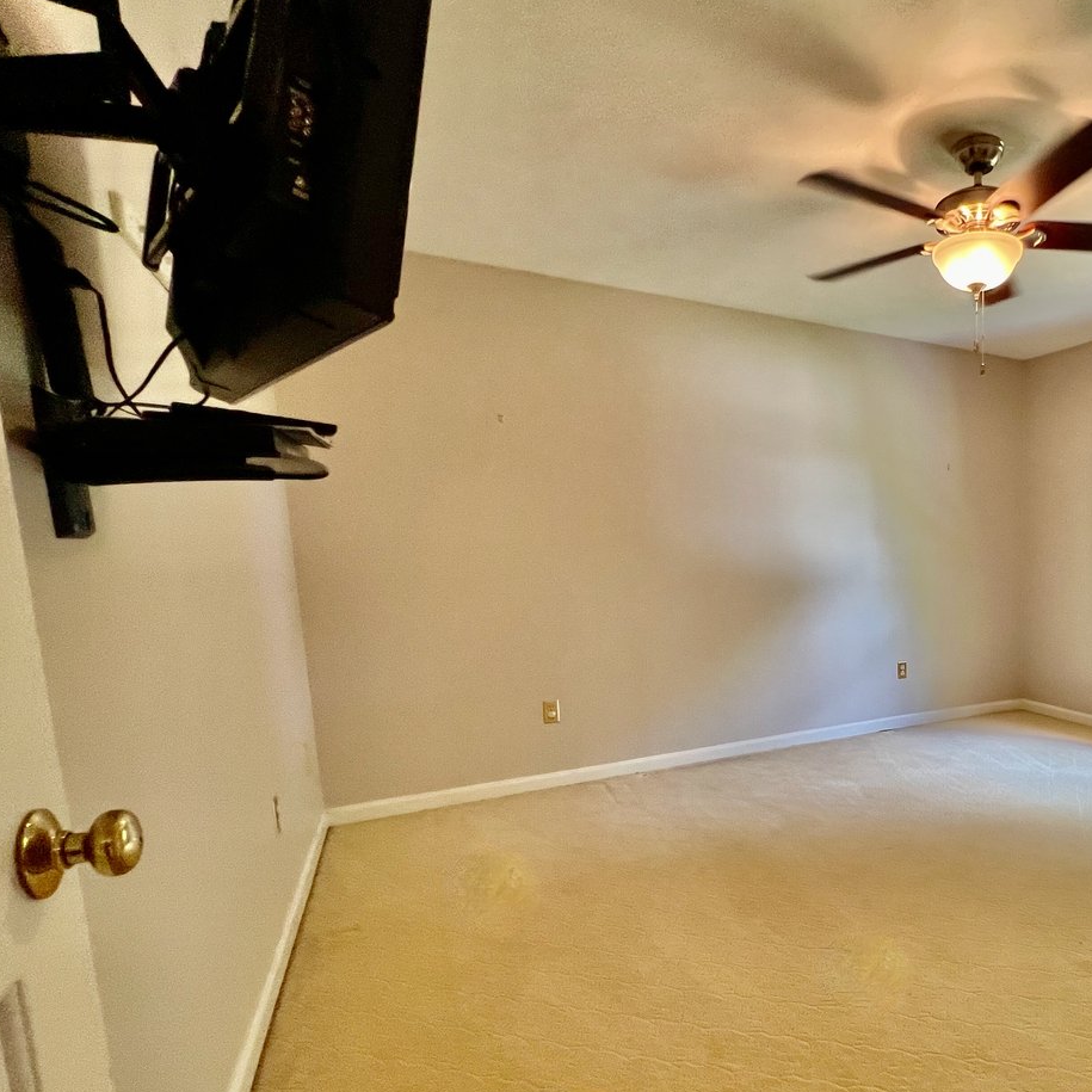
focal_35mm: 19
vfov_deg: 76.9
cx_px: 872
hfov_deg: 70.1
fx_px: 678
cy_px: 649
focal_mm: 1.57
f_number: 1.8
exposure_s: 1/120
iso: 250
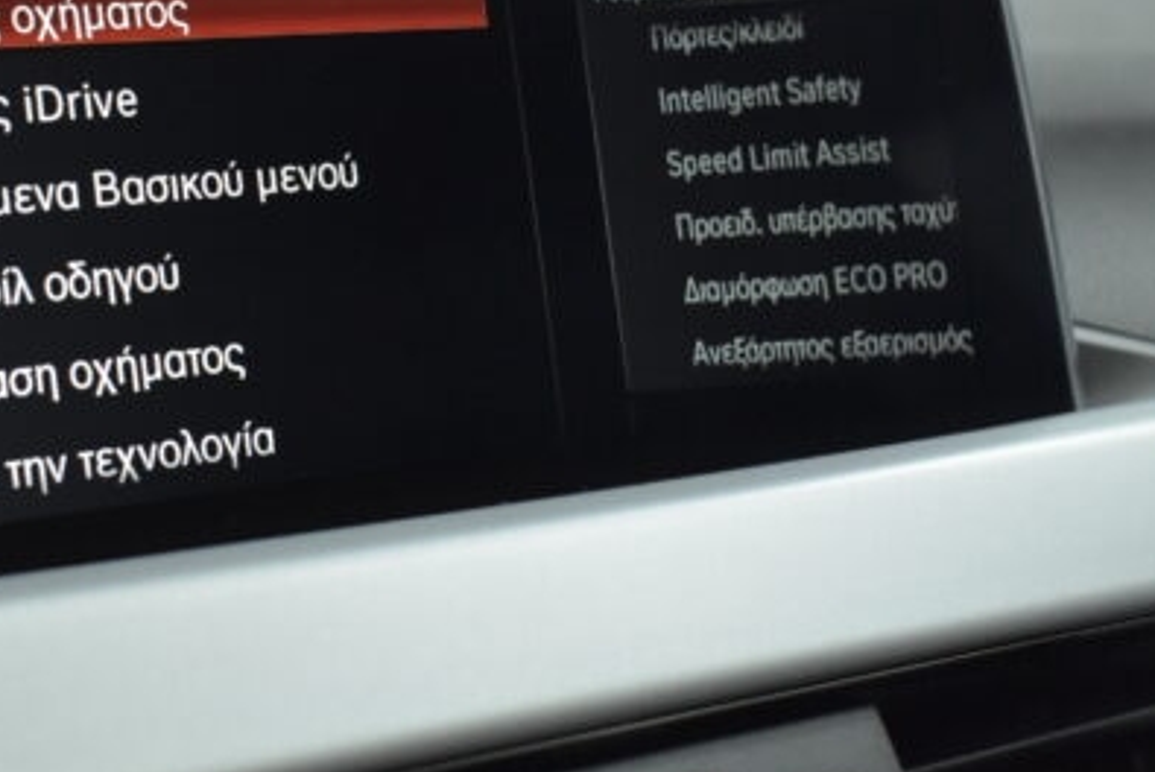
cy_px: 367
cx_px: 260
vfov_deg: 19.5
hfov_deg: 28.3
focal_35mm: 70
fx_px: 2247
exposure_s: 1/80
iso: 1600
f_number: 4
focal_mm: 24
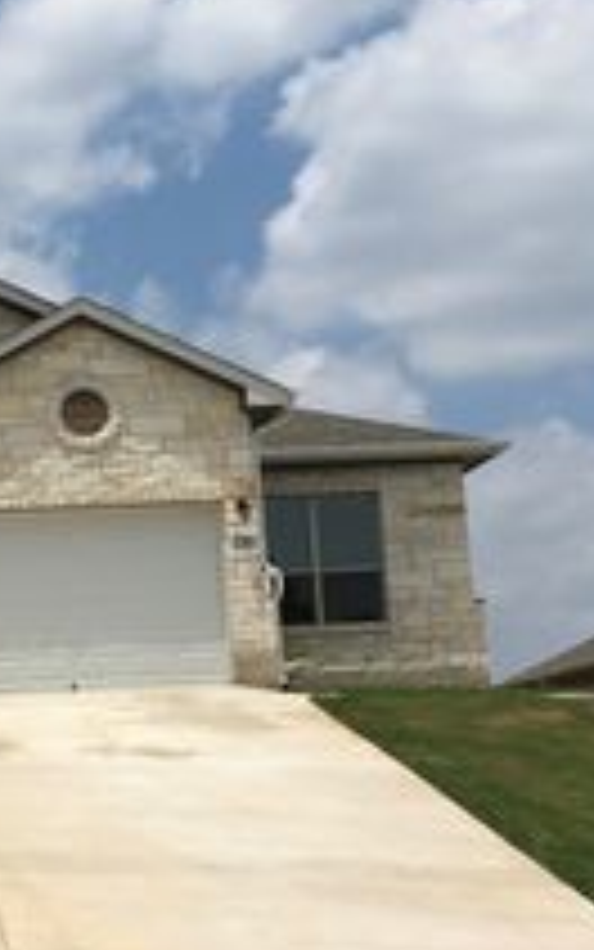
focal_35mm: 73
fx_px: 1890
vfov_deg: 28.1
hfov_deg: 17.1
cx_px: -99
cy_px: 597
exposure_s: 1/4049
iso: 25
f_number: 2.2
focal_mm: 4.15
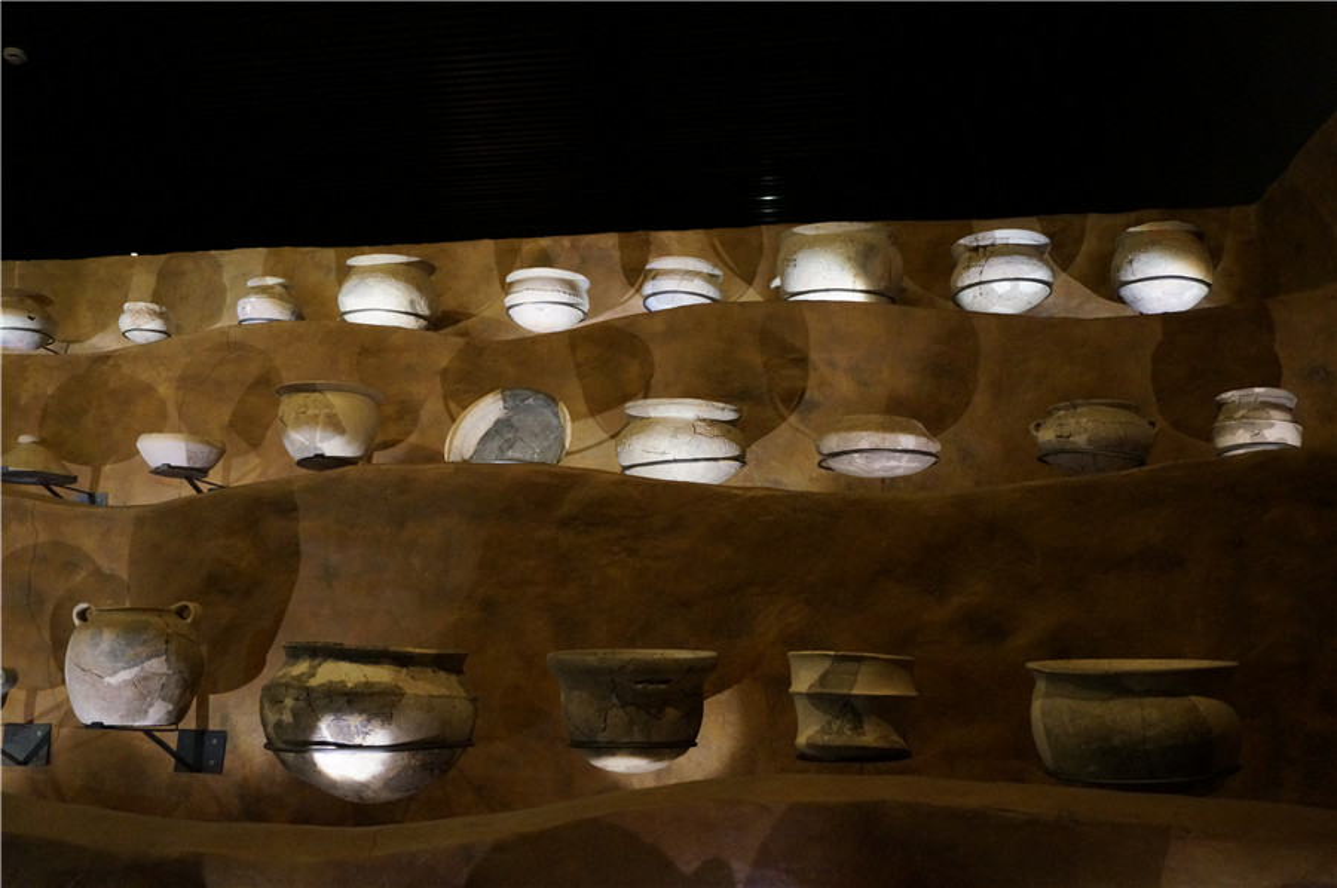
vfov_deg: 38.3
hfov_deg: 55.2
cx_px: 668
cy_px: 444
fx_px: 1280
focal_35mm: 34
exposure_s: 1/30
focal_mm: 23
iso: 3200
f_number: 4
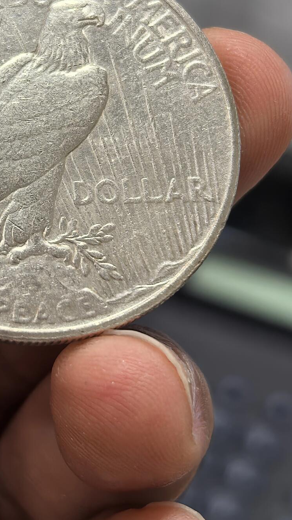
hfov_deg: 14.9
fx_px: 1101
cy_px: 171
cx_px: 29
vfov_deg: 26.4
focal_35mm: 80
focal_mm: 6.98
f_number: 2
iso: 160
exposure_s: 1/100
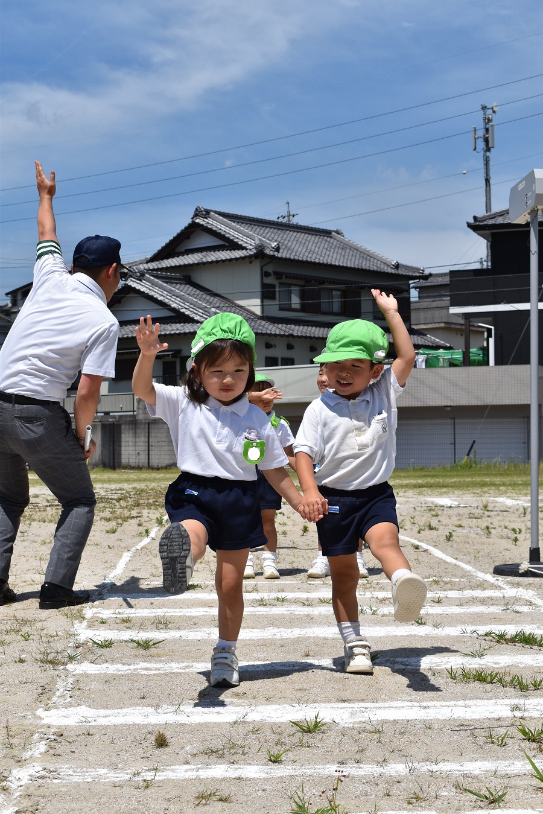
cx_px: 272
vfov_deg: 33.4
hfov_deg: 22.6
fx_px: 1357
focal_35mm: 60
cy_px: 407
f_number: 9
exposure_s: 1/800
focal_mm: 40
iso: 200
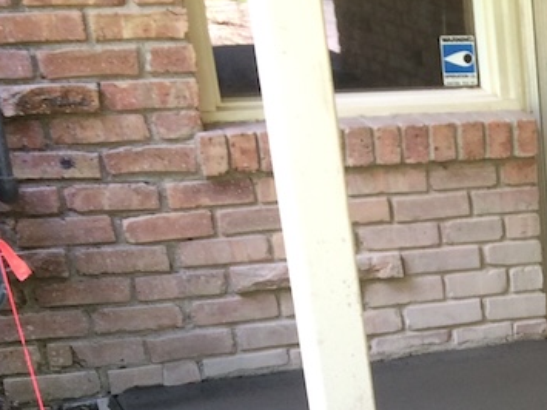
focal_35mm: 98
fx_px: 1548
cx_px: 878
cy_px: 689
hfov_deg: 17.5
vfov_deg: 13.8
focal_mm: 4.15
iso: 40
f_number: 2.2
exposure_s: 1/60
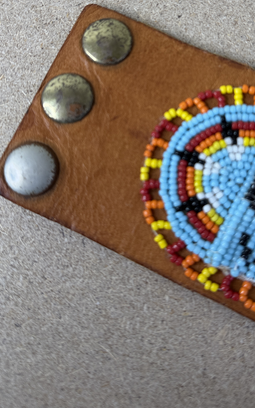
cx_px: 165
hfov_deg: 32.6
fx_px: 434
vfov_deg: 48.7
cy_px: 109
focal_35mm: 39
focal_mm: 6.76
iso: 80
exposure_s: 1/120
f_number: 1.78
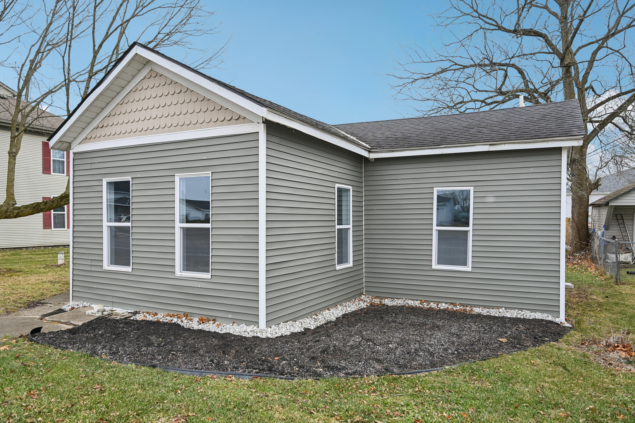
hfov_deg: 77.4
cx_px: 318
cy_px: 212
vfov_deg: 56.1
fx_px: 397
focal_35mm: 22
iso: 400
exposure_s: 1/750
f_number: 4
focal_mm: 22.5
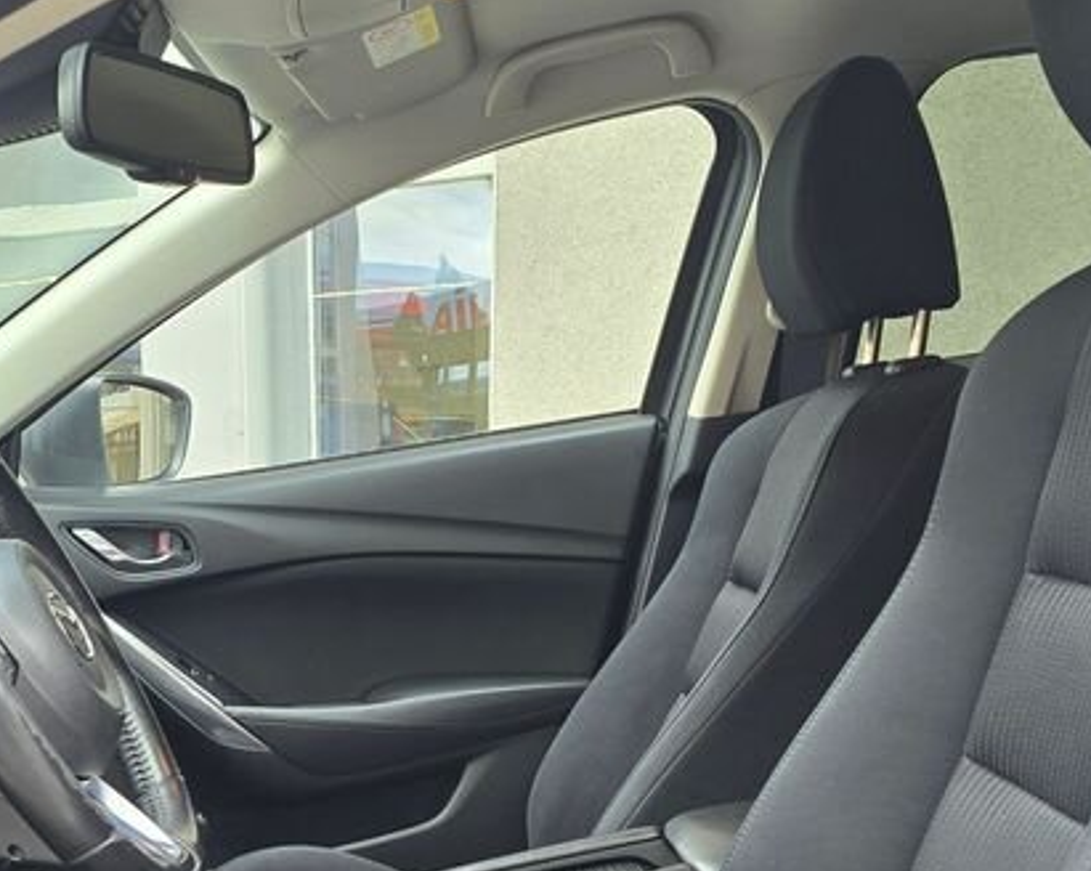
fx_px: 1806
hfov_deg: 32.7
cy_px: 882
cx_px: 223
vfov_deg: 25.7
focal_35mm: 56
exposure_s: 1/100
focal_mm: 6.3
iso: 64
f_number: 1.7
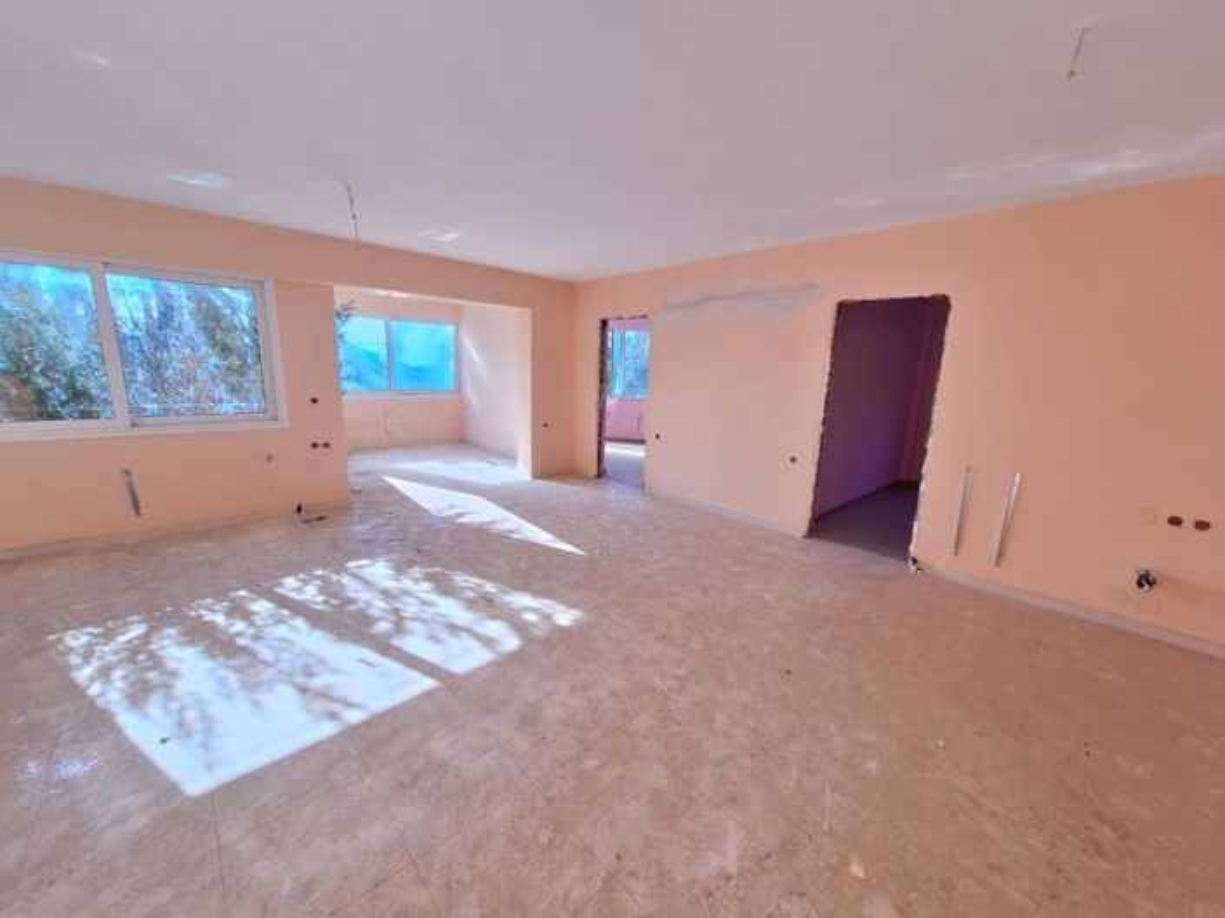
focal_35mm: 13
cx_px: 612
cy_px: 459
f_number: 2.2
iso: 40
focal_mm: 1.74
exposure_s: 1/188
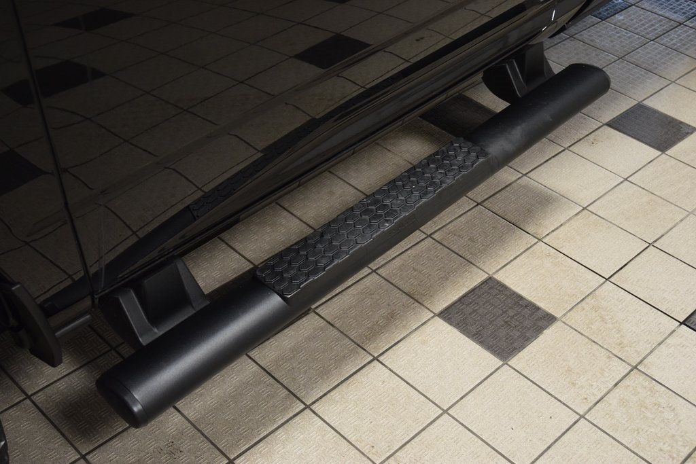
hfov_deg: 42.3
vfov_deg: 29.0
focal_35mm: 46
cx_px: 348
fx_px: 899
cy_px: 232
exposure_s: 1/60
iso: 1600
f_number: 4
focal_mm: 31
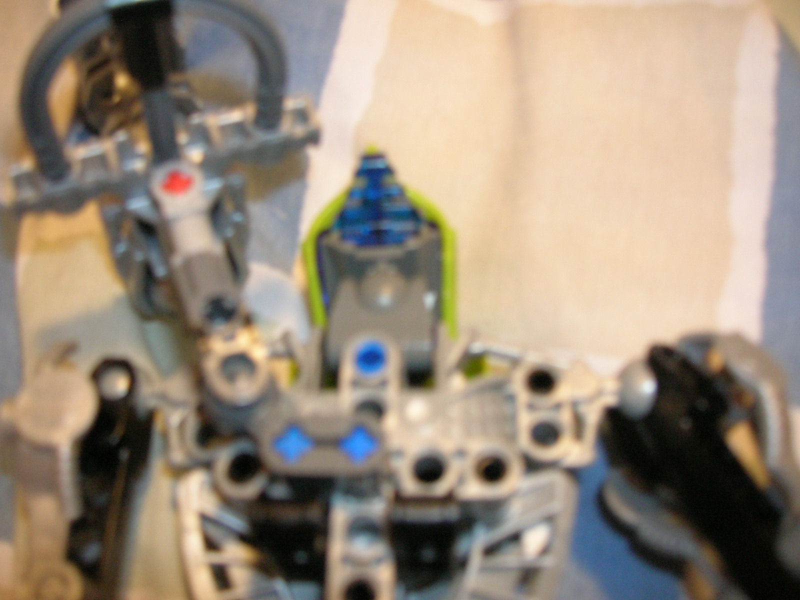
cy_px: 300
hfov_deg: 54.0
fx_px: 786
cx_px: 400
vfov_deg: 41.8
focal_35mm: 34
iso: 200
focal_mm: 5.7
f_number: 2.9
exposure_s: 1/5.3
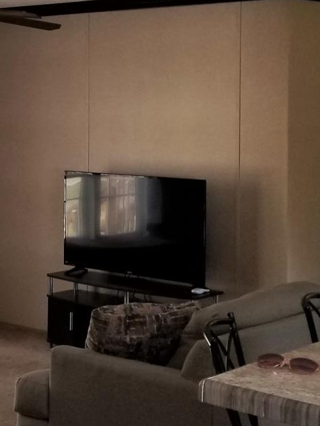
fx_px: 1010
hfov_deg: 16.9
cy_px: 127
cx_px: -97
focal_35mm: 82
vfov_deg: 23.7
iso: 64
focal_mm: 4.25
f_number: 1.7
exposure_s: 1/50
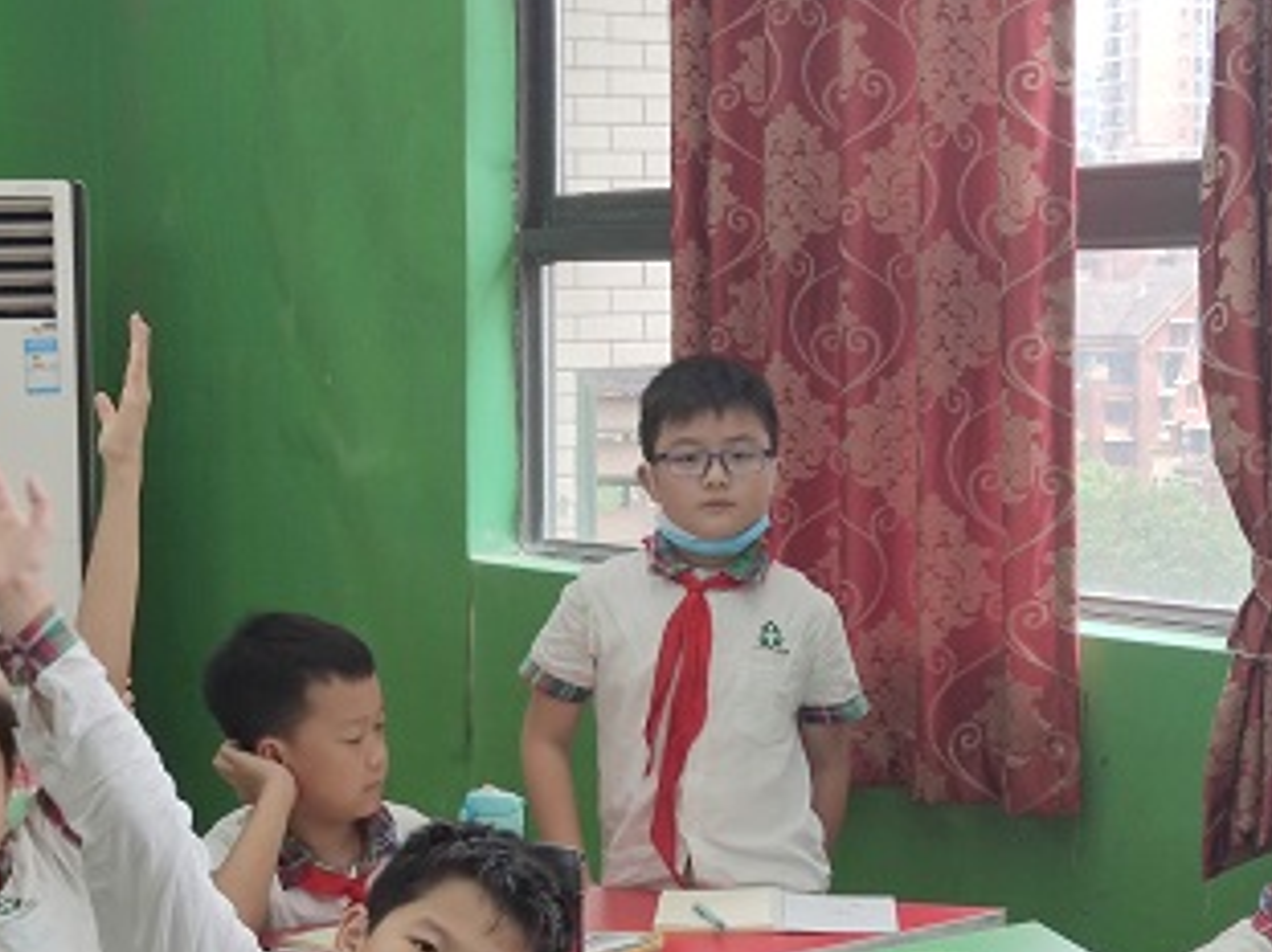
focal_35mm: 83
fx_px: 3049
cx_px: 589
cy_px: 519
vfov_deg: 17.8
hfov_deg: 23.6
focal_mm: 6.72
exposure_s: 1/100
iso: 56
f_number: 1.69
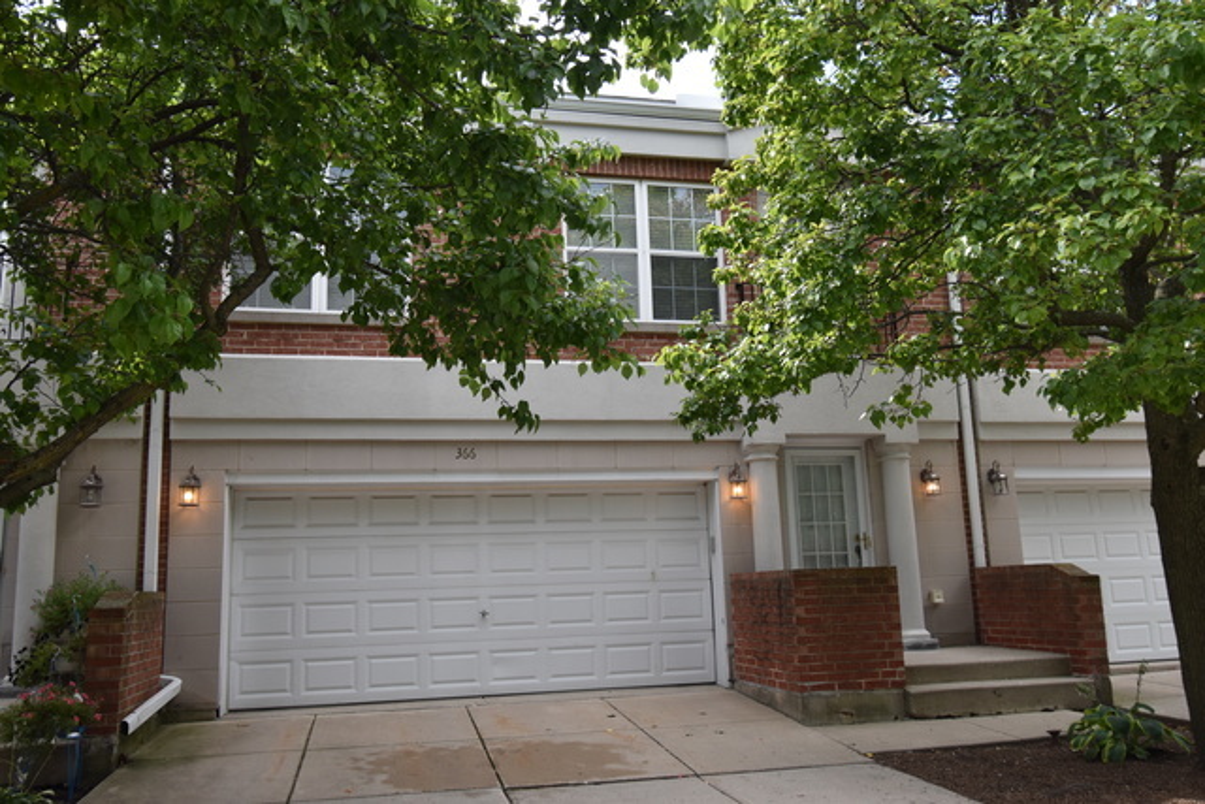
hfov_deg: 61.9
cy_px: 402
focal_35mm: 30
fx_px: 1004
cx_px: 602
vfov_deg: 43.6
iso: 400
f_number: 8
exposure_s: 1/250
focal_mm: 20
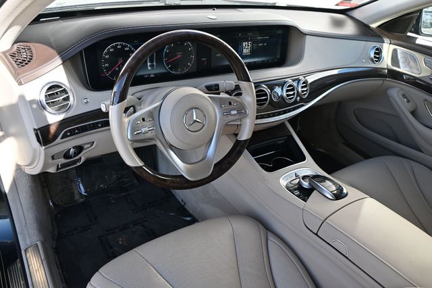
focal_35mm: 29
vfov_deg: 44.6
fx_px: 351
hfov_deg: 63.2
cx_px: 216
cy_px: 144
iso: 280
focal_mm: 19.5
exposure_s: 1/250
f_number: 4
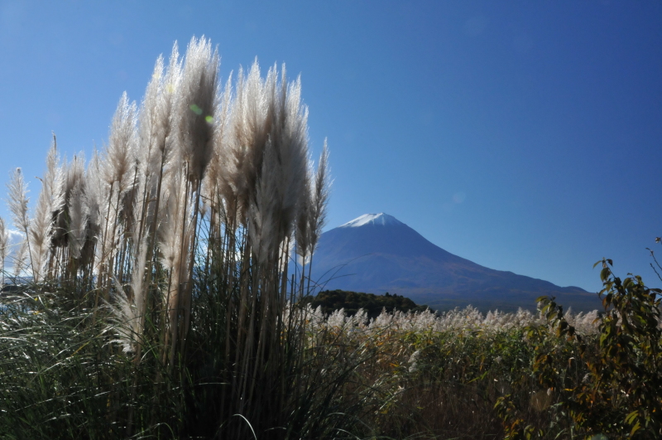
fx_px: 661
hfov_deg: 53.2
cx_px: 331
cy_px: 220
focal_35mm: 36
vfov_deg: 36.8
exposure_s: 1/125
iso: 1100
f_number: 25
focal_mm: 24
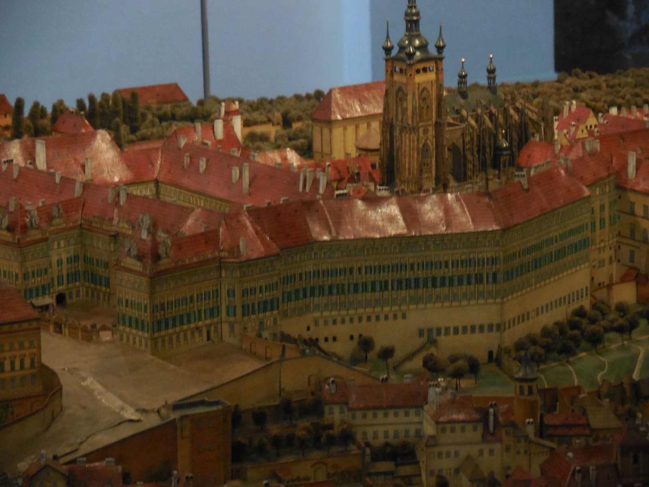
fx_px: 2794
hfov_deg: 13.3
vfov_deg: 10.0
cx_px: 324
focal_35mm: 149
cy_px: 244
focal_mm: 26.8
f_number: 5.4
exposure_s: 1/6
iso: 800
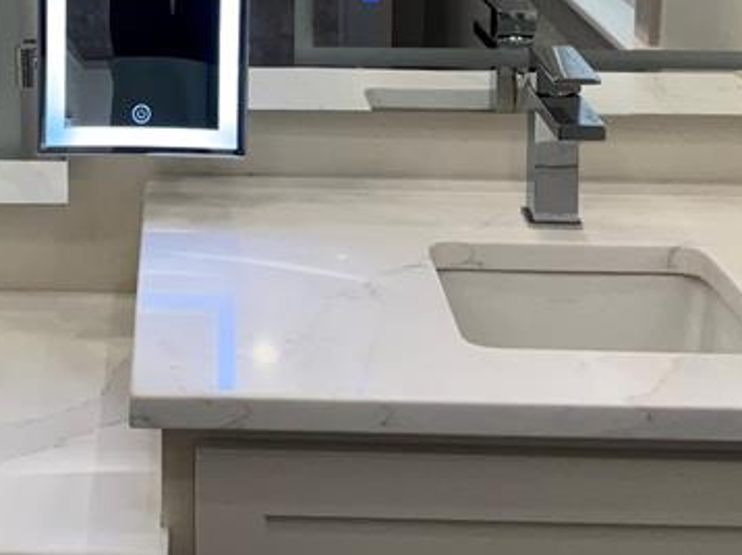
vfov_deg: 17.1
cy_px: -86
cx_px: 120
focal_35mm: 83
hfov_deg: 23.1
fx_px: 1778
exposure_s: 1/120
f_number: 1.8
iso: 50
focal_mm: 3
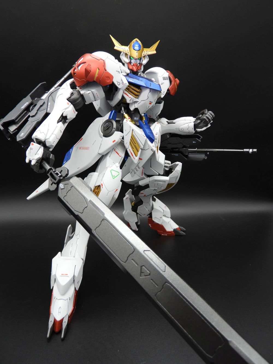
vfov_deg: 71.6
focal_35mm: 24
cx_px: 136
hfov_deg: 56.8
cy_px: 182
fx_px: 252
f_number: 3.3
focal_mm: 4.3
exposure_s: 1/30
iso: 100
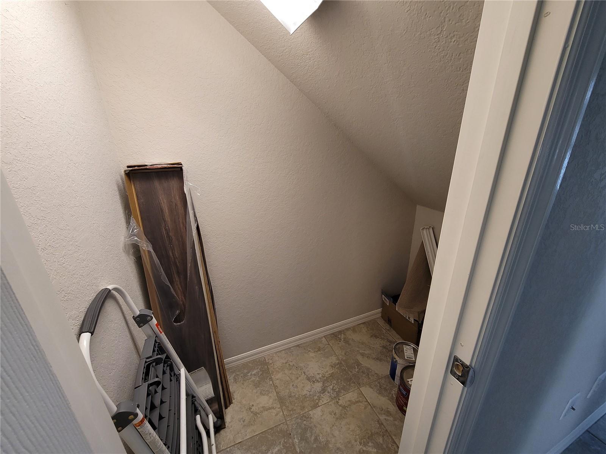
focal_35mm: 13
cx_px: 303
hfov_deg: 106.2
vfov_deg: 89.9
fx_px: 228
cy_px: 227
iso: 160
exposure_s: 1/60
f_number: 2.2
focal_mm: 2.2
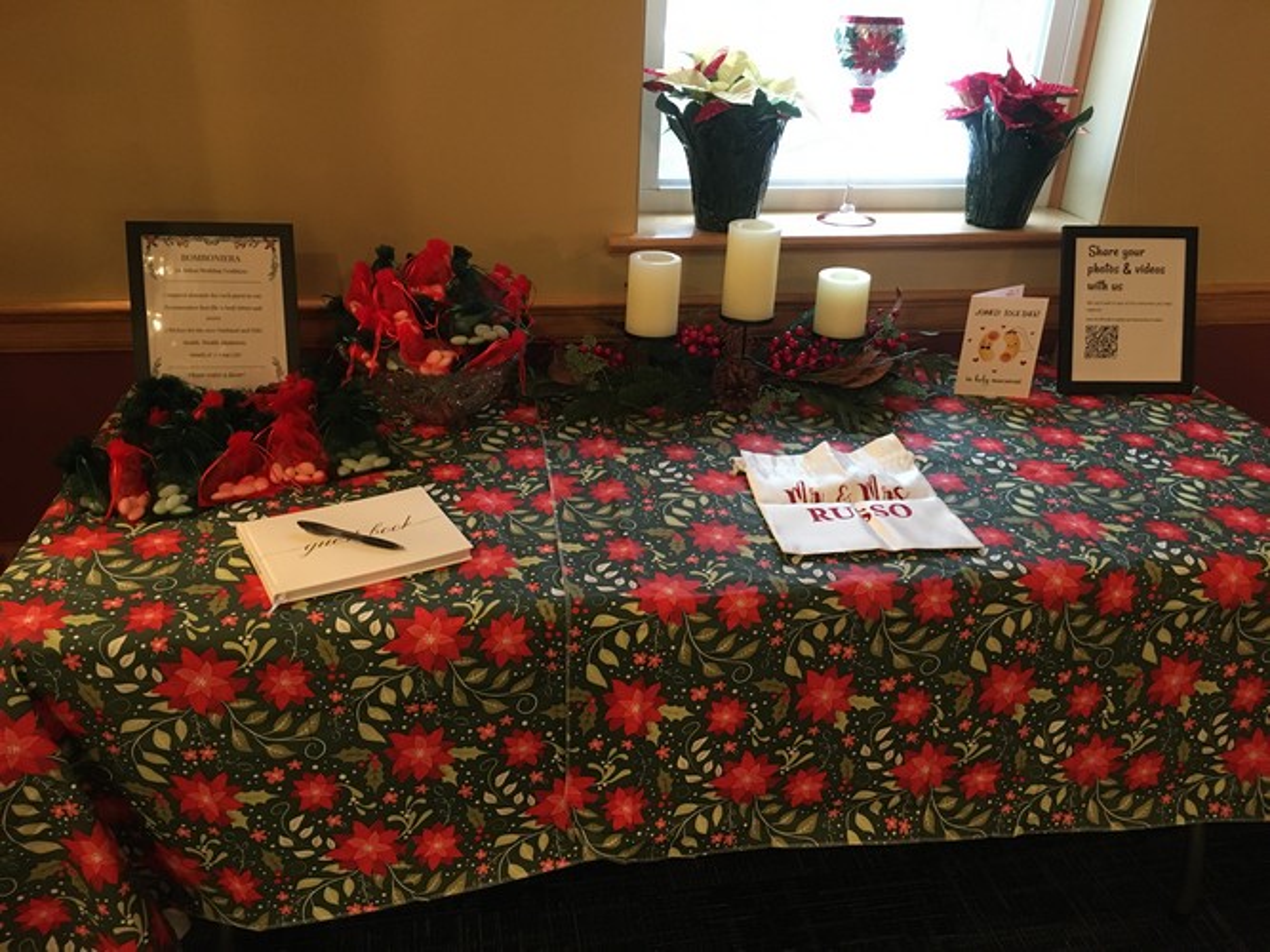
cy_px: 476
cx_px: 635
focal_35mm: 29
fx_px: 1064
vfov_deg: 48.2
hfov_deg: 61.7
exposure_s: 1/20
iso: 200
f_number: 2.2
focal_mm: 4.15
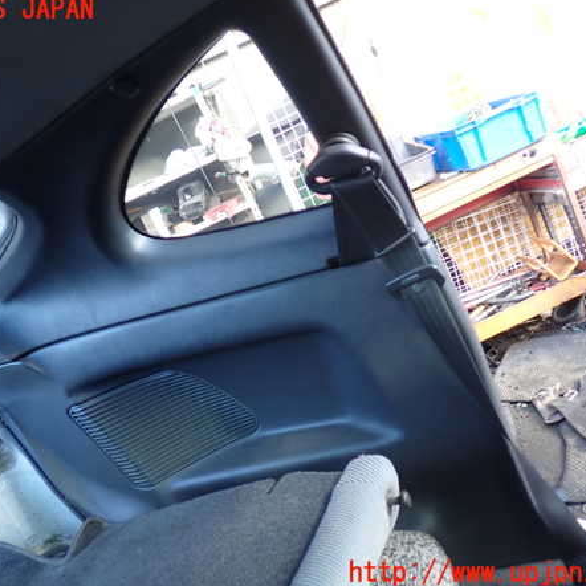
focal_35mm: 36
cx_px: 251
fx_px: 689
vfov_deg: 46.0
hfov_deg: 45.9
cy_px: 292
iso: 200
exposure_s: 1/50
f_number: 2.3
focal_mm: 5.4
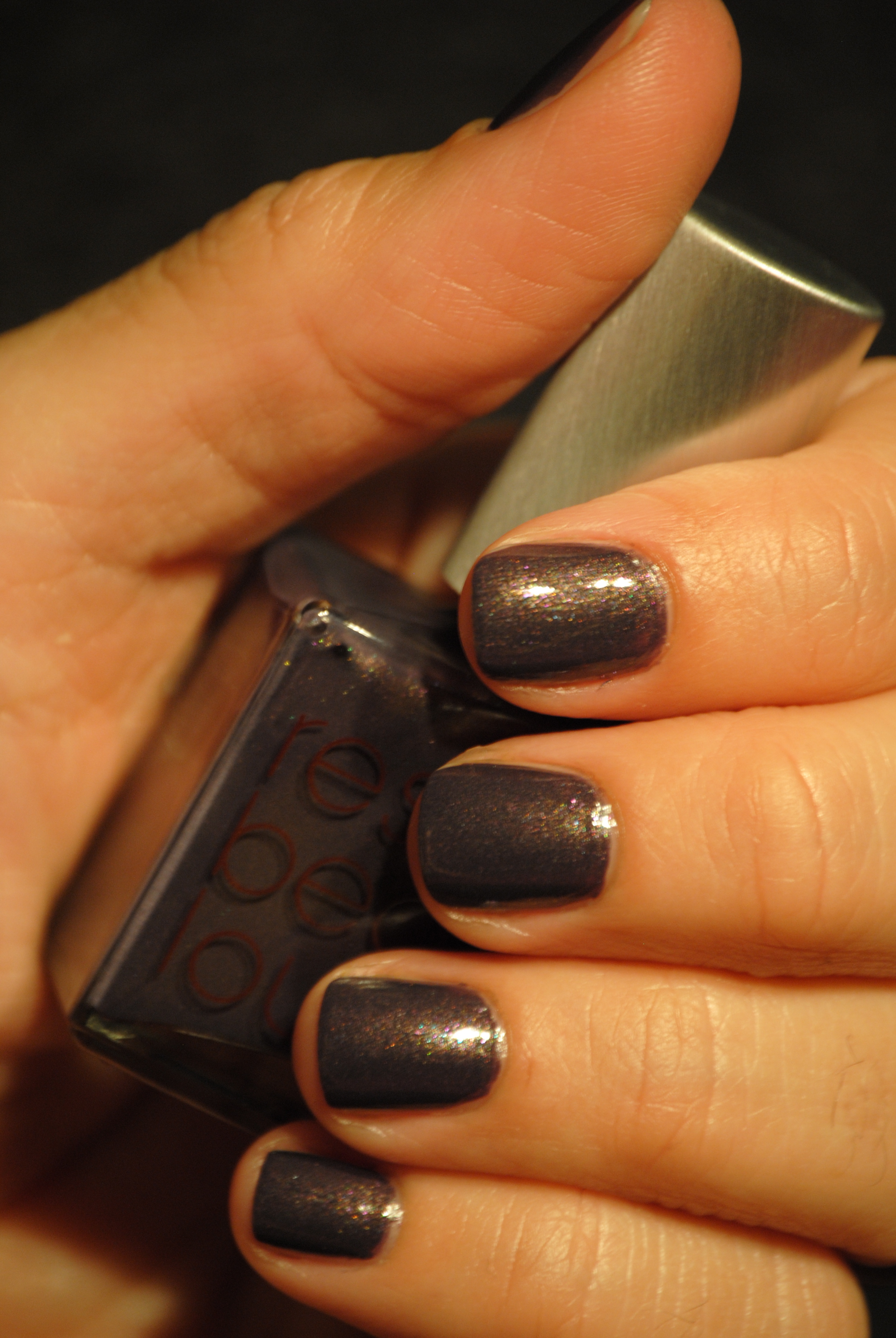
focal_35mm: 300
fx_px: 11167
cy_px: 669
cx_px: 448
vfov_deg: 6.9
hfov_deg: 4.6
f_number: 5.6
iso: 400
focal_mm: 200
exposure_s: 1/60
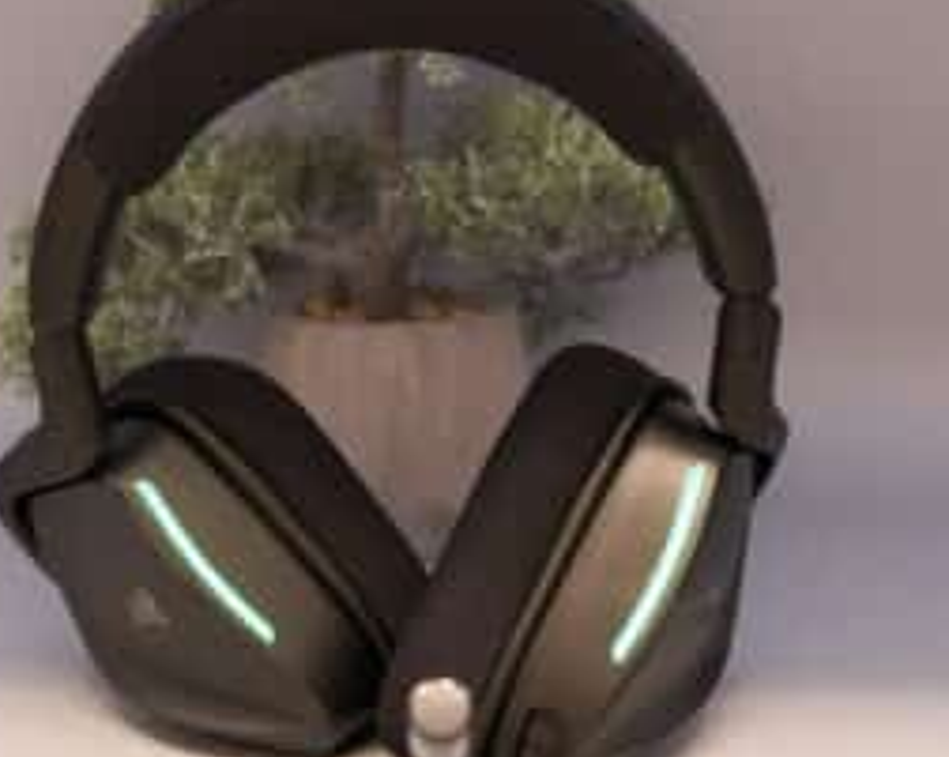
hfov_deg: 29.5
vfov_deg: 23.8
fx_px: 1795
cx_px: 377
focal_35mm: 64
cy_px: 354
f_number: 5
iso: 3200
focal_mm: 29.6
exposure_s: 1/20
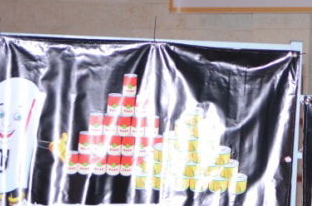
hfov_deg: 10.2
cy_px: -54
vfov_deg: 6.9
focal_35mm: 197
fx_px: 1702
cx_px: 450
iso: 1600
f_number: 2.8
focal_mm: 40
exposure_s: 1/80
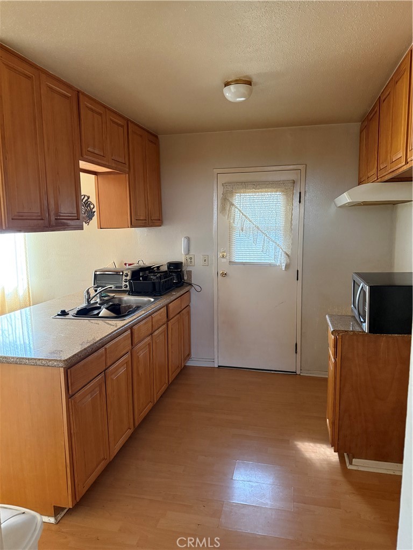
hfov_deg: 56.8
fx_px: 382
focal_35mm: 24
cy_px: 275
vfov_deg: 71.6
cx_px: 206
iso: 800
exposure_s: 1/60
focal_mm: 6.76
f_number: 1.78
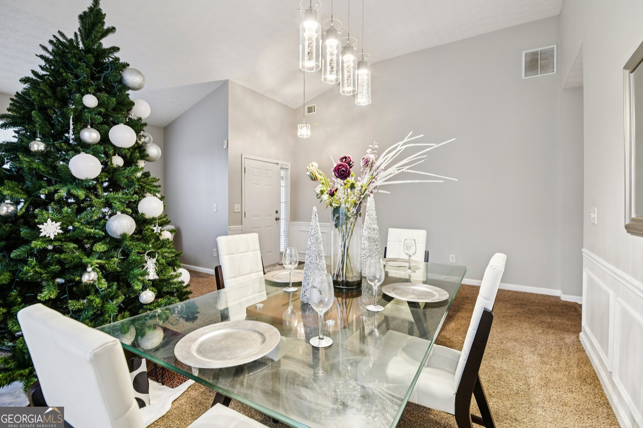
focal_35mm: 17
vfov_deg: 70.4
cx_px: 322
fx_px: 304
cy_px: 214
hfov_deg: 93.3
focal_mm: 17
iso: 400
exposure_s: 1/4
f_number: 8
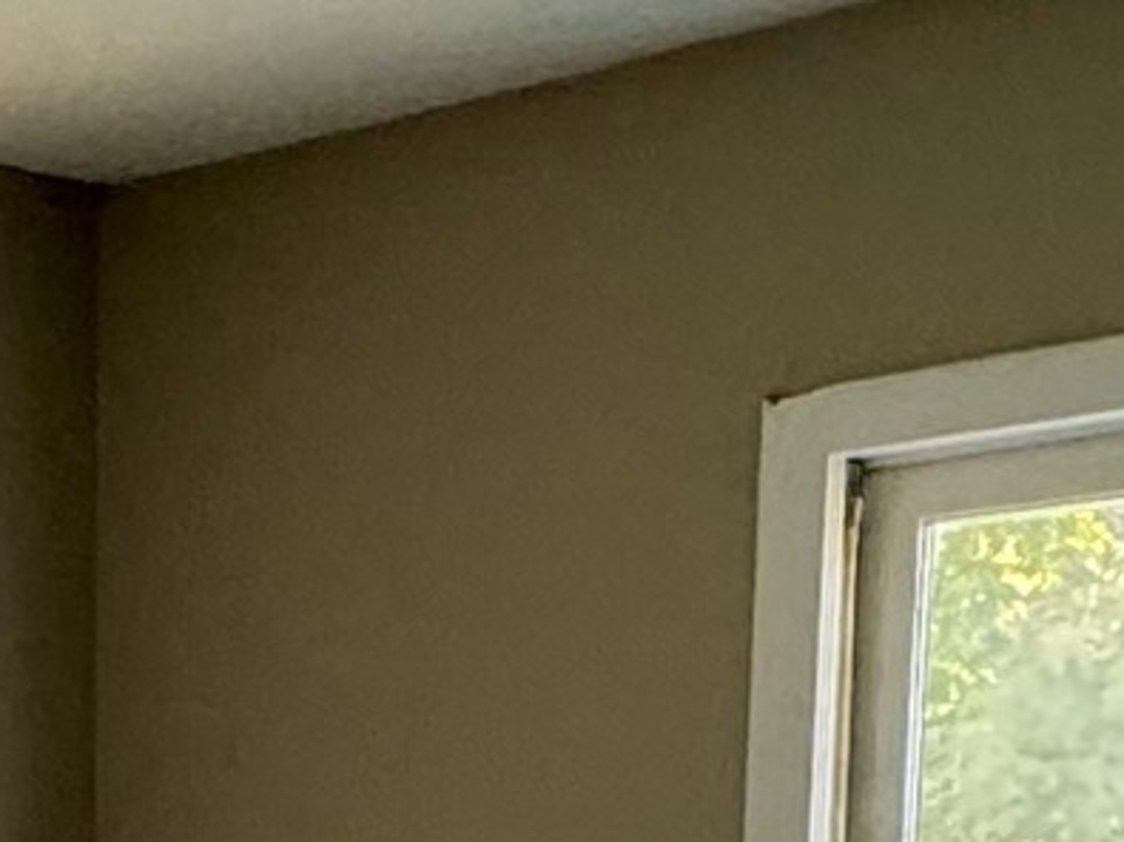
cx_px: -609
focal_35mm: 109
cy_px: 1710
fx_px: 3538
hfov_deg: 16.3
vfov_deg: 12.0
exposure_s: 1/60
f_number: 2.2
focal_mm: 2.22
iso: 320
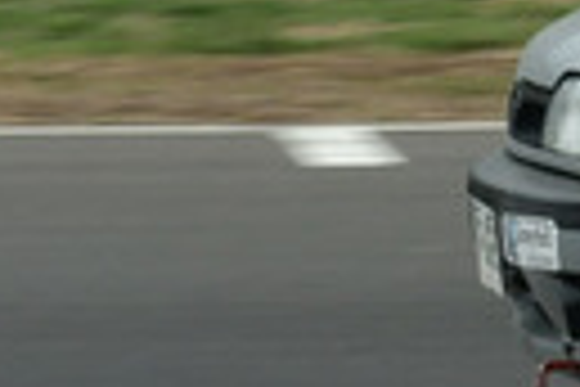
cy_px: -378
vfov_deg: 1.1
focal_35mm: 1251
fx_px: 20155
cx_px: 1668
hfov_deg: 1.6
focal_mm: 135
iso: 500
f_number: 11
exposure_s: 1/250
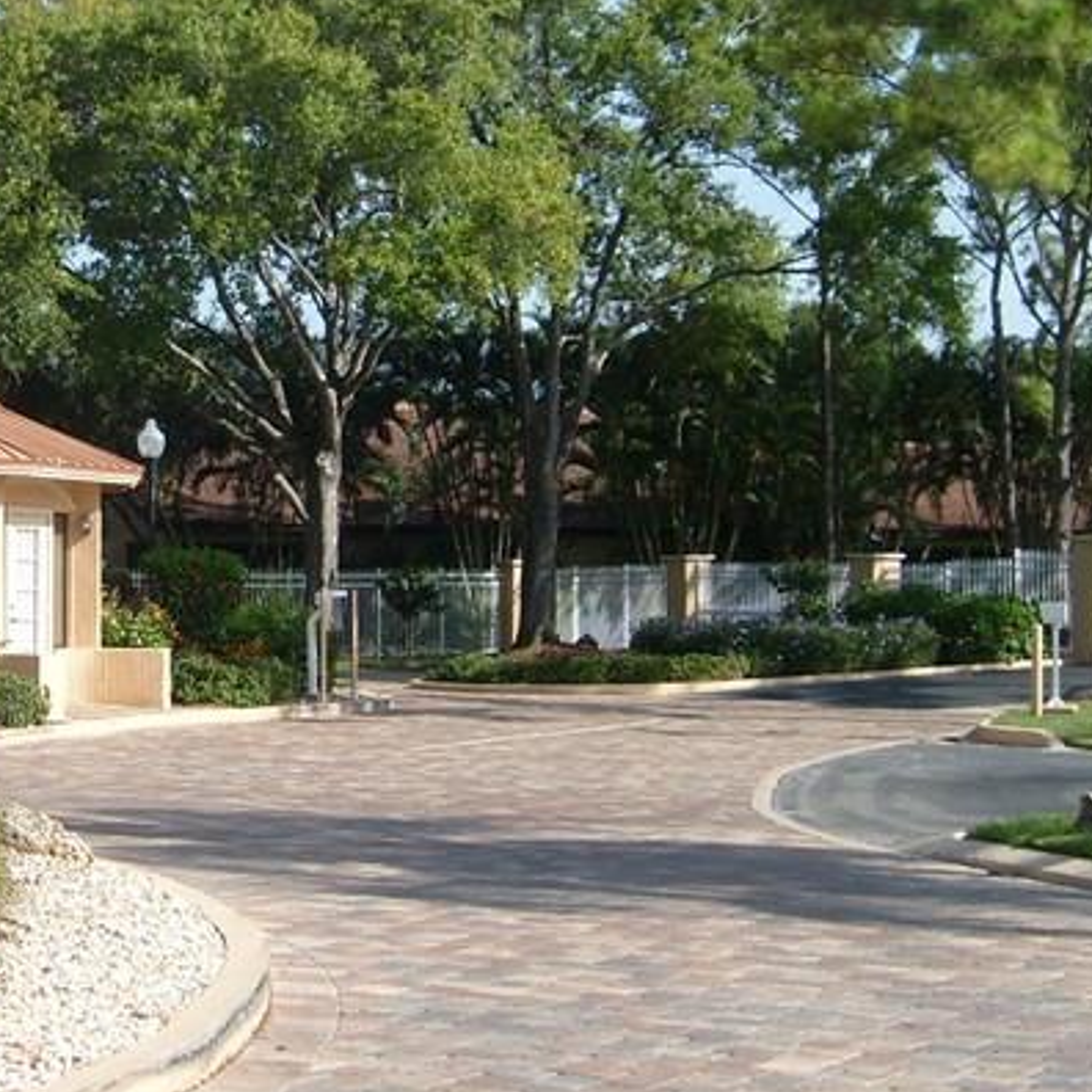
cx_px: 182
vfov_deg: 21.6
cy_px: 370
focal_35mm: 80
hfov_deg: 21.3
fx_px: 2855
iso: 80
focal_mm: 5.8
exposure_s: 1/250
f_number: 7.1
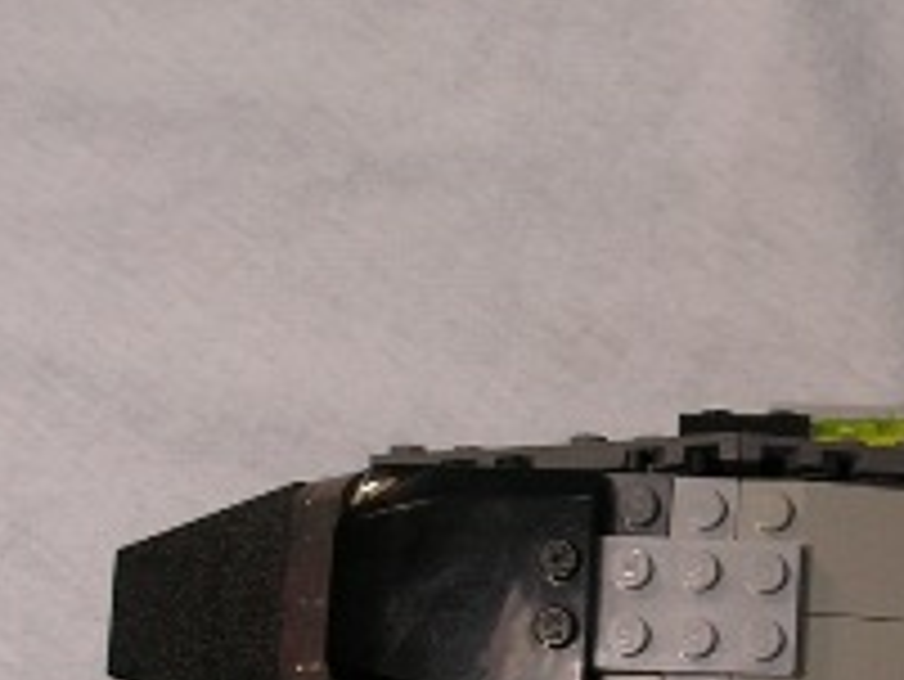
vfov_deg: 10.9
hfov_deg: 14.3
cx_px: 958
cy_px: 590
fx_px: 3528
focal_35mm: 135
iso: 100
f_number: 3.2
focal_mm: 8.9
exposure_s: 1/60
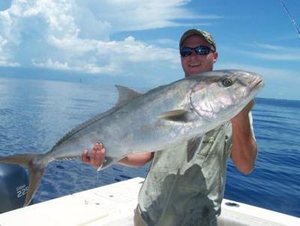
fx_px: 330
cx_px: 150
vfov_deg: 37.8
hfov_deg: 48.9
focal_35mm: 38
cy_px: 113
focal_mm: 6.3
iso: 160
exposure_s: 1/1000
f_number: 5.6
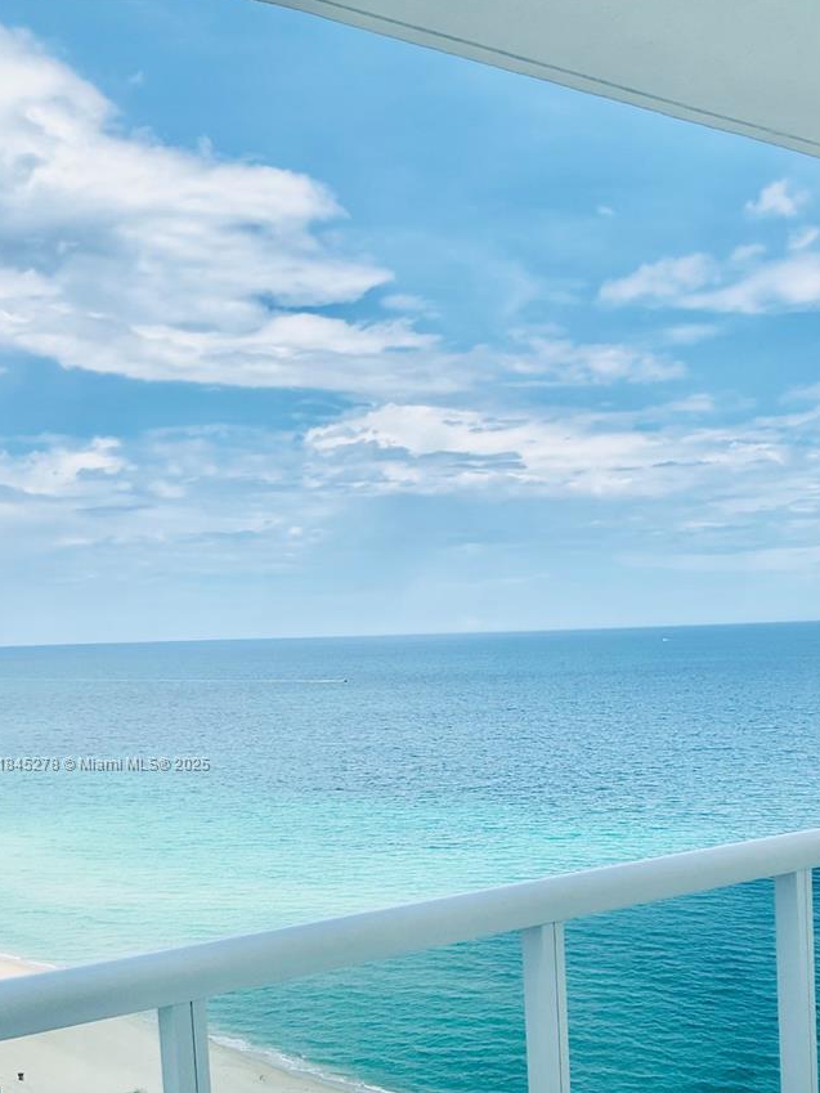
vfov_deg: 44.8
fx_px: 1295
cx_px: 552
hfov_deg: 34.8
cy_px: 765
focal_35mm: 41
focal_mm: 3
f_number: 1.8
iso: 16
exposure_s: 1/2427
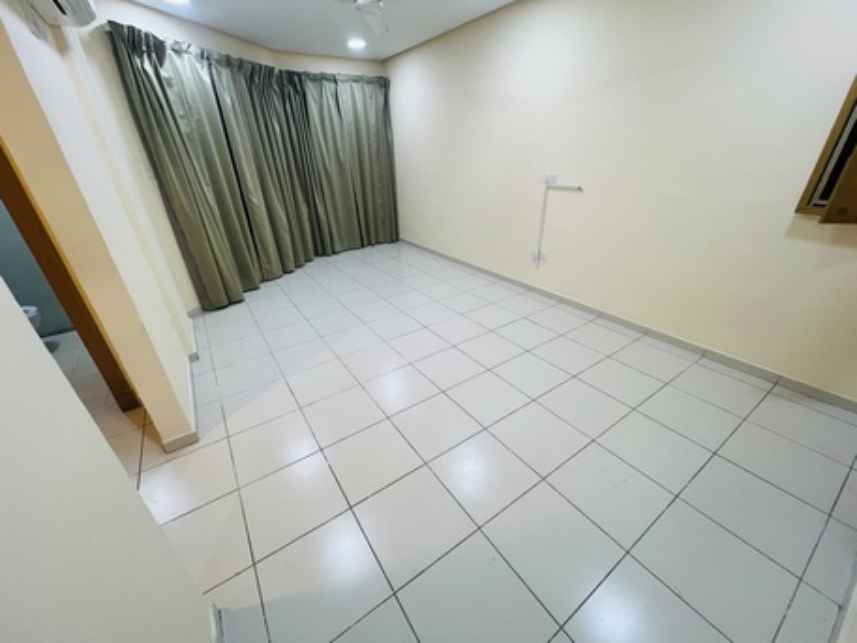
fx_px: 322
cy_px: 322
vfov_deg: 89.9
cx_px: 428
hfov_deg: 106.2
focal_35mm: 13
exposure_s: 1/100
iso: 125
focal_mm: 1.57
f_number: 1.8
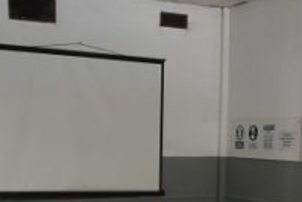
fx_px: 705
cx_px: 173
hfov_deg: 24.2
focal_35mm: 84
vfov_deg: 15.5
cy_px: 257
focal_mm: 24
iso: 4000
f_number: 4.5
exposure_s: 1/640
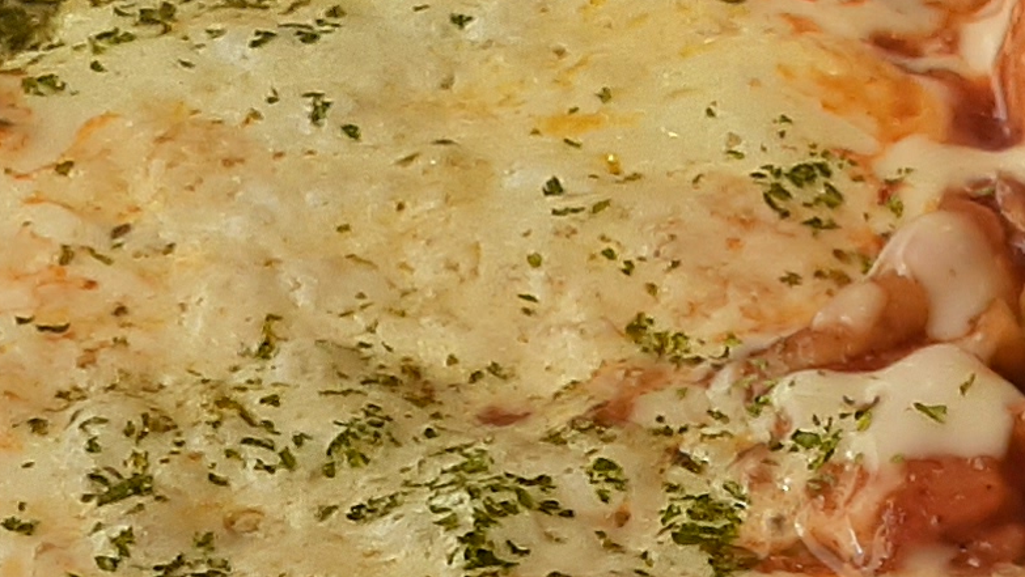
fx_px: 4214
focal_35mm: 155
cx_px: 635
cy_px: 1484
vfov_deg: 7.3
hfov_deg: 13.9
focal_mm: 3.6
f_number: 1.9
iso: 40
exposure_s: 1/425
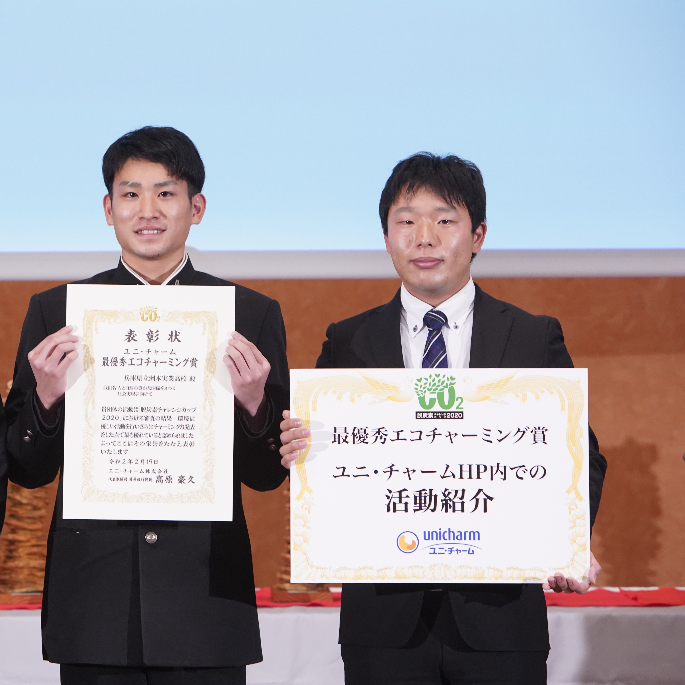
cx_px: 181
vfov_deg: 9.8
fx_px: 4007
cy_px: 342
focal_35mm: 179
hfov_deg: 9.8
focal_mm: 140
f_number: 6.3
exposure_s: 1/200
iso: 3200
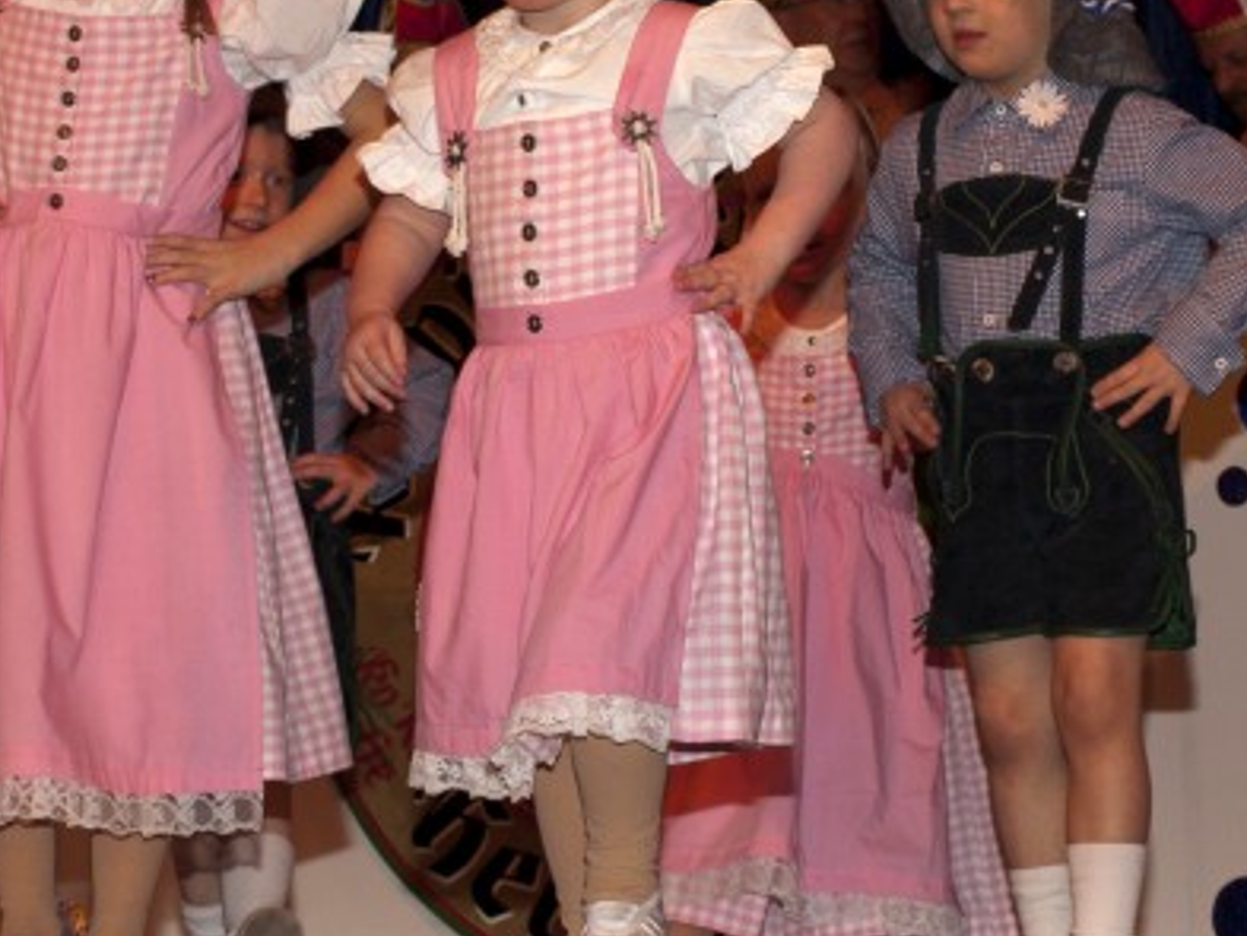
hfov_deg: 17.0
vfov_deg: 12.9
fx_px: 4108
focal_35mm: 114
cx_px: 1120
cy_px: 41
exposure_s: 1/50
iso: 100
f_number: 5
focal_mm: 28
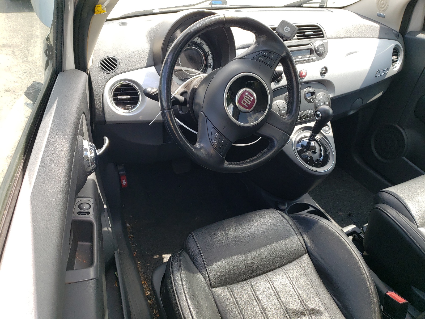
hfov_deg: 67.3
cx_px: 212
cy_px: 160
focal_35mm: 26
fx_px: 319
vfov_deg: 53.1
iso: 50
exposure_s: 1/385
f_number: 1.5
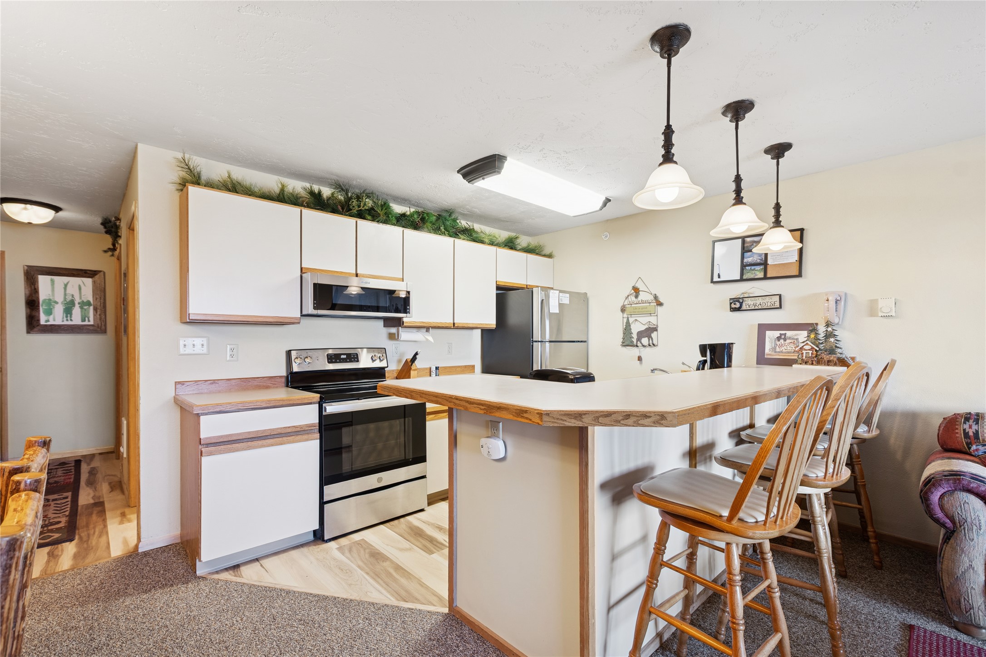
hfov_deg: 100.4
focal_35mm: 15
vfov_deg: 77.3
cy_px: 328
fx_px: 411
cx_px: 493
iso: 100
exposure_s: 1/8
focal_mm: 10
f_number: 6.3
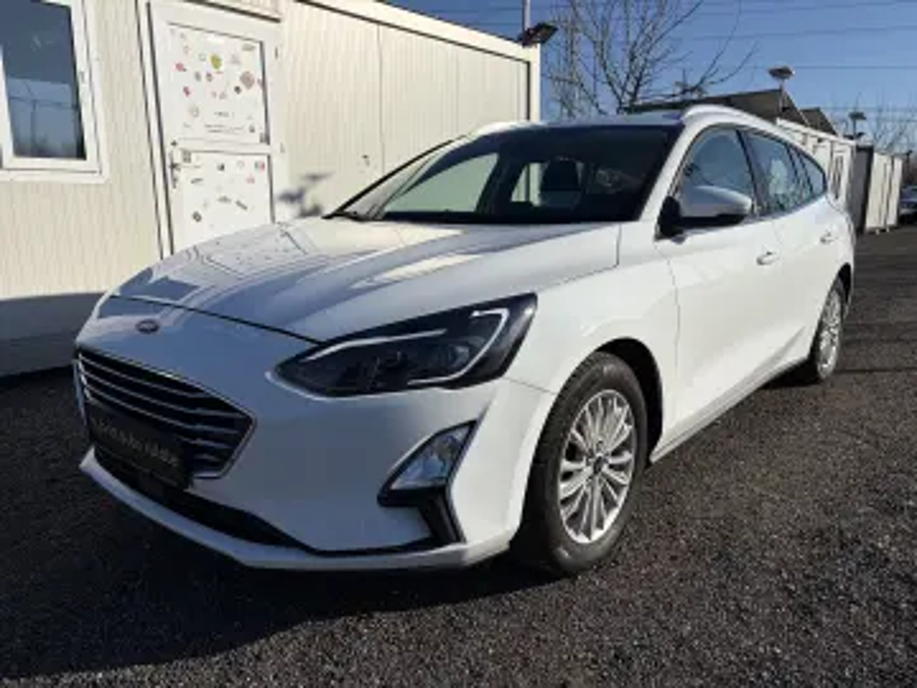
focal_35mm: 26
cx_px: 458
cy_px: 344
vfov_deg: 53.1
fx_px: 689
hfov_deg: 67.3
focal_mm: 5.96
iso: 50
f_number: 1.6
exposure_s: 1/6993
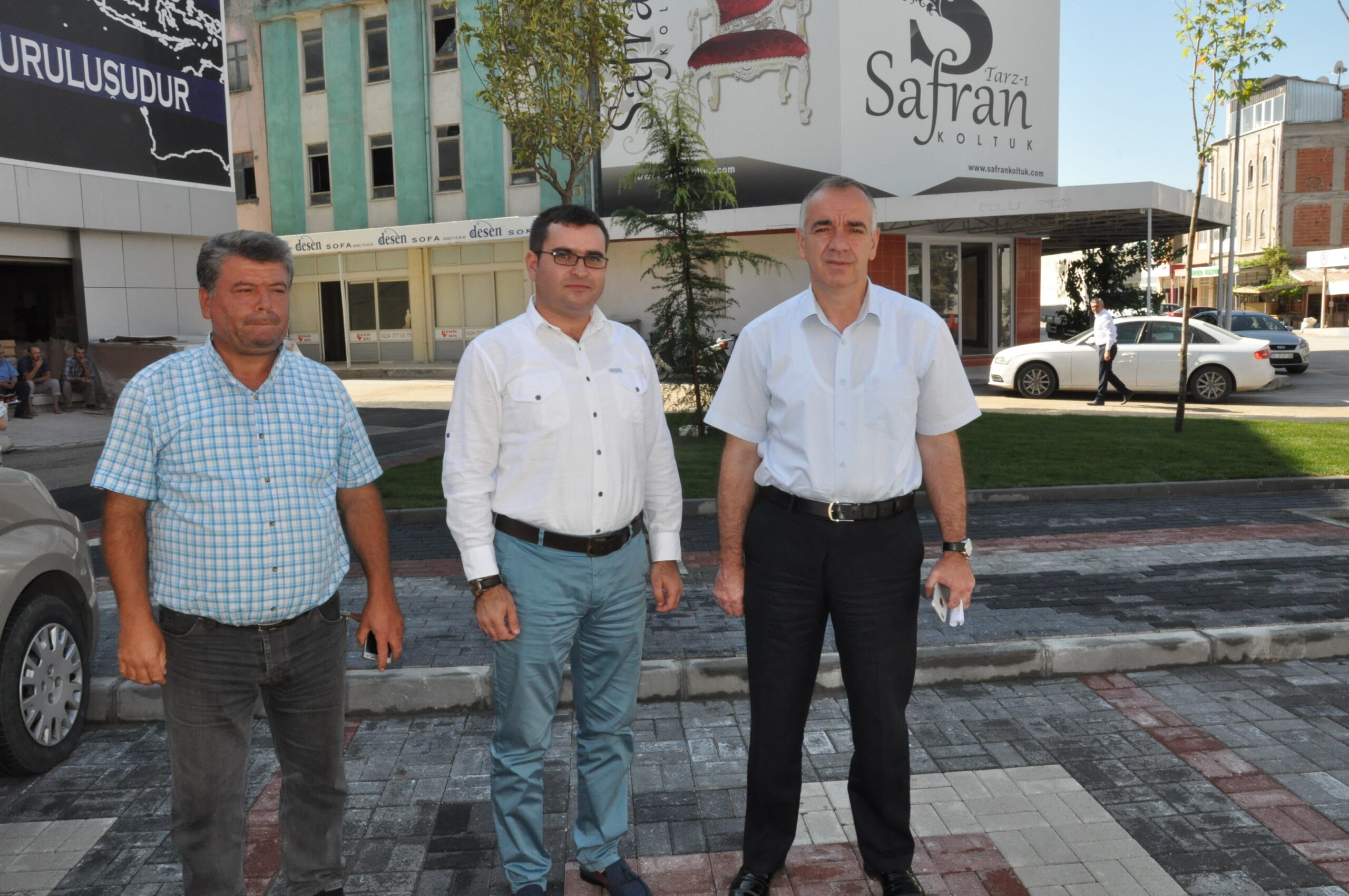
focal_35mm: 27
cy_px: 448
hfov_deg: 67.4
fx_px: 1010
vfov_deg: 47.8
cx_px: 674
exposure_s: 1/200
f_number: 18
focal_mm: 18
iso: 1250
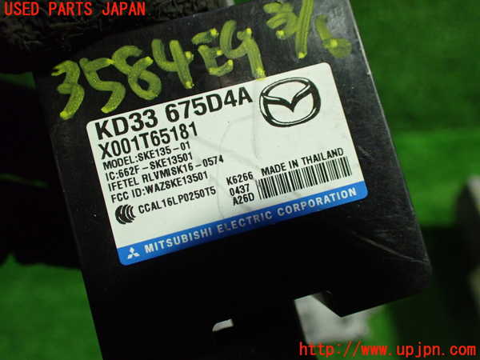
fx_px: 416
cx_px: 240
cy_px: 180
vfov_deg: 46.8
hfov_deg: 60.0
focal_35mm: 30
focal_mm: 5.4
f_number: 2.3
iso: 640
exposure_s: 1/125
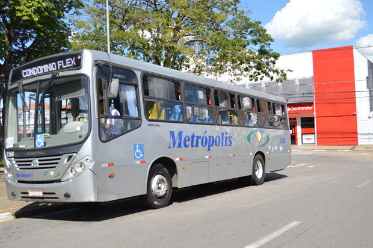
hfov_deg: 49.6
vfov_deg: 34.1
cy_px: 124
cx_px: 186
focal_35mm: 39
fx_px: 404
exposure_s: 1/1250
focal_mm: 26
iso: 400
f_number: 5.6
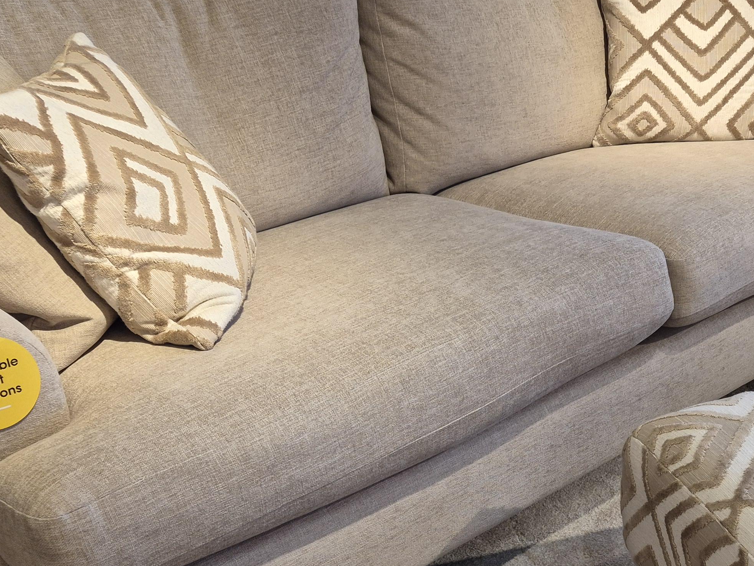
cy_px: 480
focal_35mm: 47
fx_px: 1024
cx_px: 554
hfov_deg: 39.5
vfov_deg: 29.9
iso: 80
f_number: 1.8
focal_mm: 5.4
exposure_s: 1/100
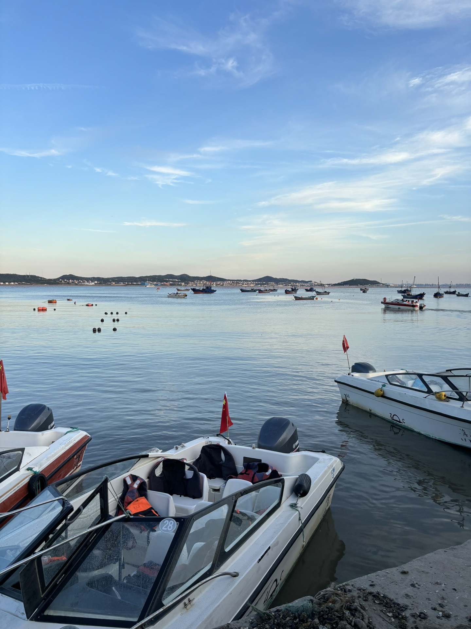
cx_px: 236
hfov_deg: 53.1
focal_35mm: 26
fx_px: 472
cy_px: 314
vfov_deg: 67.3
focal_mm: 5.96
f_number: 1.6
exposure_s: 1/961
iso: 50
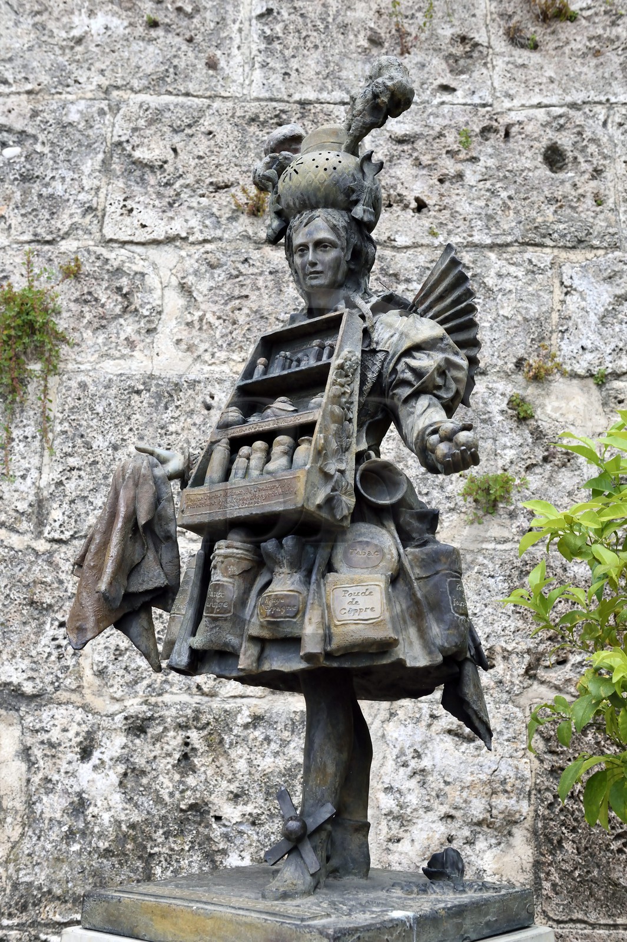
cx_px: 314
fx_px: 1151
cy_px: 471
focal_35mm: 44
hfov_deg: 30.5
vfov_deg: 44.5
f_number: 10
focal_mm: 44
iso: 1600
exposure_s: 1/160
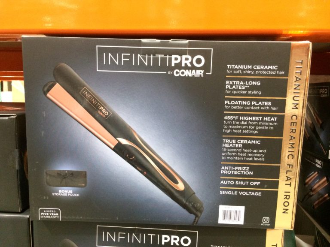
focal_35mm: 29
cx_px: 165
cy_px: 124
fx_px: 276
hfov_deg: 61.7
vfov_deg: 48.2
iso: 320
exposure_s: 1/24
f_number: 2.2
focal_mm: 4.15
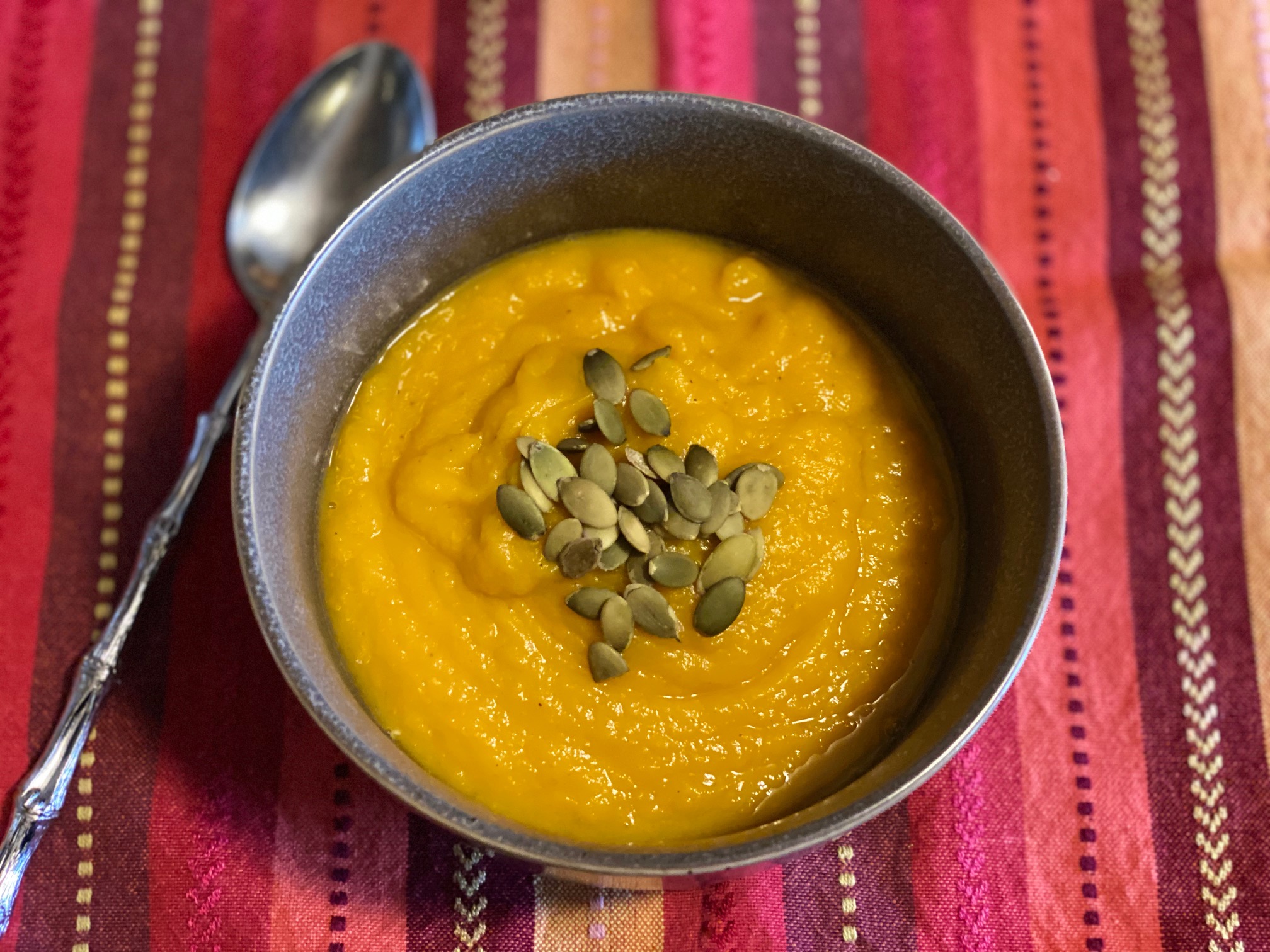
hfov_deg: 36.8
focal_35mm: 52
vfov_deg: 28.0
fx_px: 1908
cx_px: 635
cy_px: 476
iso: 400
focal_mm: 6
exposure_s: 1/15
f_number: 2
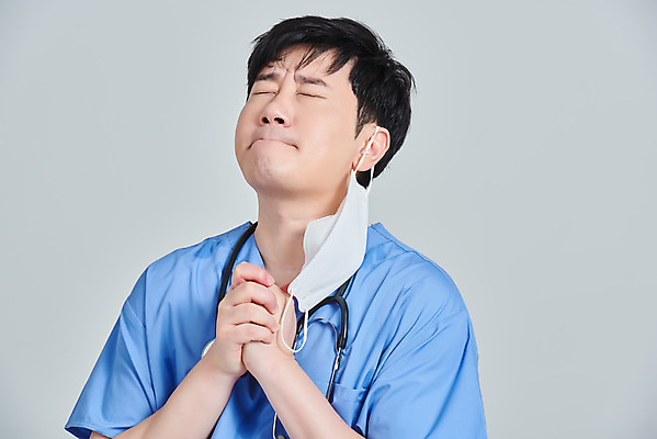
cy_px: 220
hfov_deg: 10.5
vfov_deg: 7.1
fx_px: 3560
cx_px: 328
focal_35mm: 195
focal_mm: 195
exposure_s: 1/125
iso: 100
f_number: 14
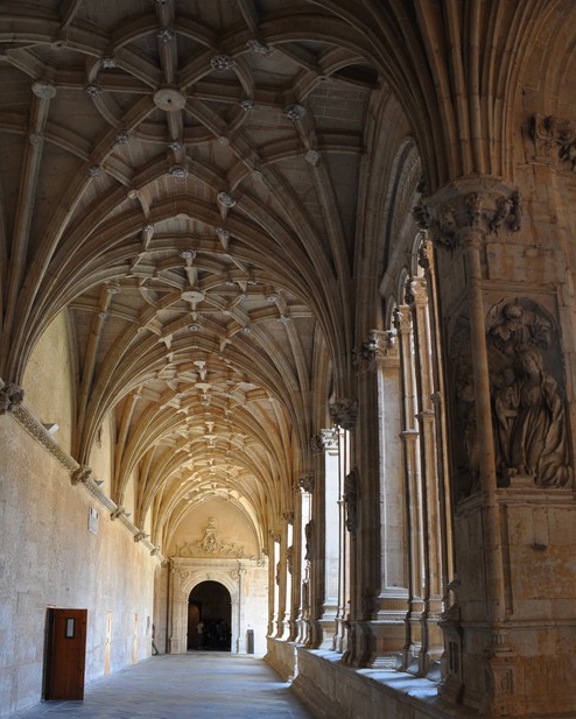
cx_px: 290
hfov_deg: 42.2
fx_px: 745
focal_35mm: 35
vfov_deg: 51.0
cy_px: 446
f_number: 3.5
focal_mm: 20
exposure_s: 1/30
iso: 400
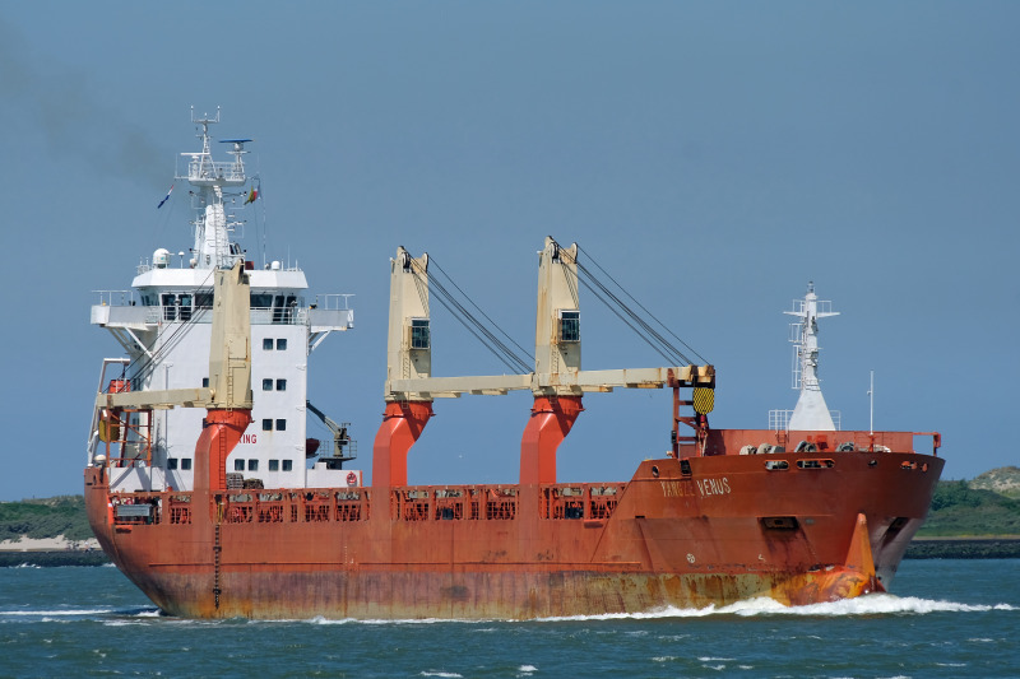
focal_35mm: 415
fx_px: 11755
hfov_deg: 5.0
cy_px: 340
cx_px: 510
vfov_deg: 3.3
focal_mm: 276.9
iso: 200
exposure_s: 1/450
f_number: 10
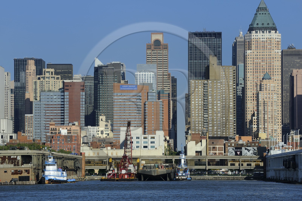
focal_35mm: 155
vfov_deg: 8.8
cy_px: 100
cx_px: 151
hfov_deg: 13.3
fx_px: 1299
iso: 200
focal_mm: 155
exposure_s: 1/500
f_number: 9
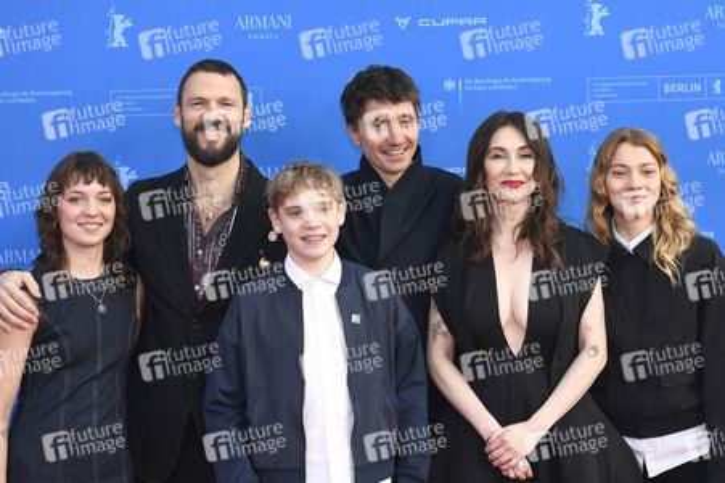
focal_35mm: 70
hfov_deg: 28.9
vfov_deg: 19.4
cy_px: 242
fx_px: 1409
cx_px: 362
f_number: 3.5
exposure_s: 1/800
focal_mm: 70
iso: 640
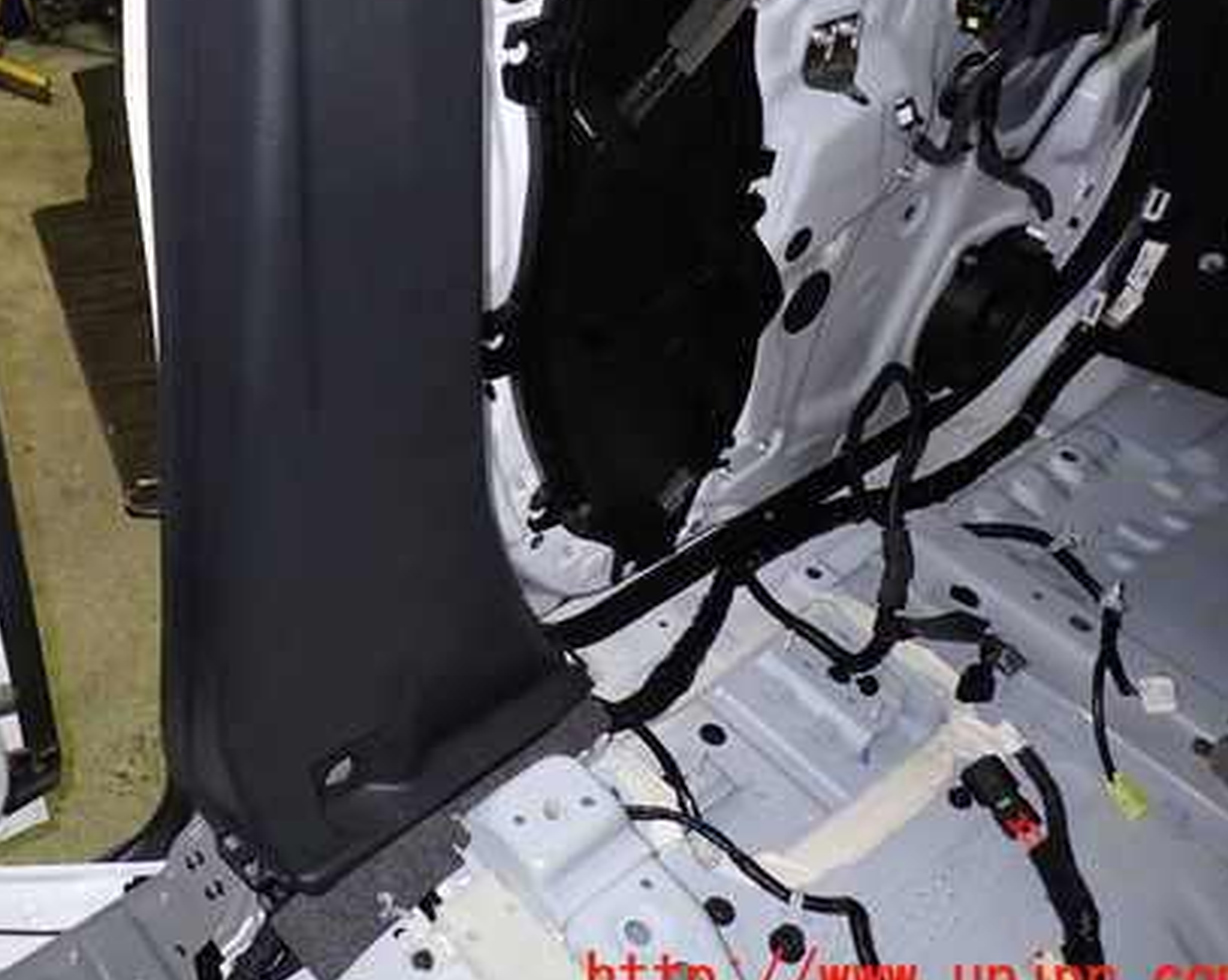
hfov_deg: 49.0
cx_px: 362
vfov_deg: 40.7
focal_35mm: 36
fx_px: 1307
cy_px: 341
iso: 200
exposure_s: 1/30
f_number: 2
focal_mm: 4.5
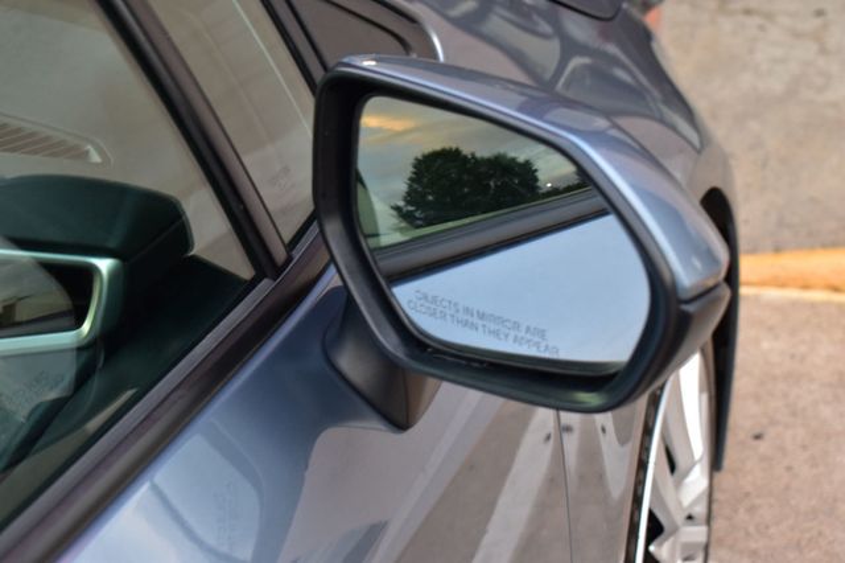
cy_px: 282
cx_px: 422
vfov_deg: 18.9
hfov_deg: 28.1
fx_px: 1689
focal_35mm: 72
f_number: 6.3
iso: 560
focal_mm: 48
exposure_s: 1/15
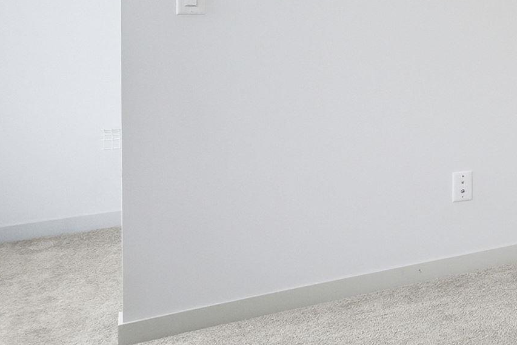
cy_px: 12
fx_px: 776
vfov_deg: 24.1
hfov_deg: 23.1
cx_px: 895
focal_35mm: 54
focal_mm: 10
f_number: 8
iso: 400
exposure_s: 1/160
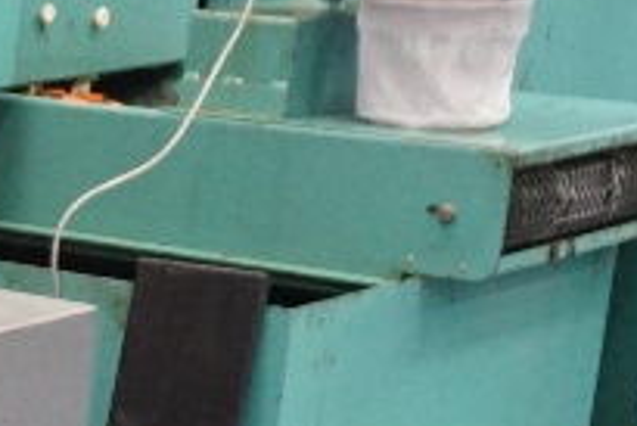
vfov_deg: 8.9
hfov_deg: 11.8
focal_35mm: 150
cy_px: 689
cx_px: -743
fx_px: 2656
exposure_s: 1/160
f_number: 4
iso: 2500
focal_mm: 20
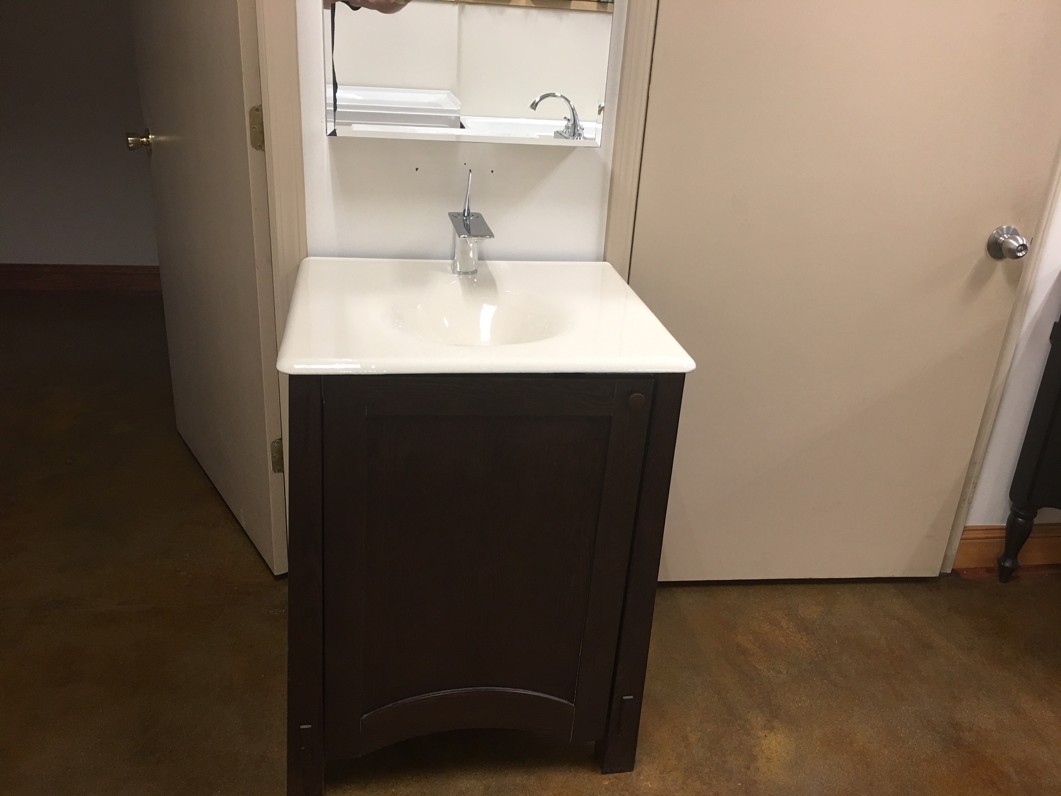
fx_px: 889
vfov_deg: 48.2
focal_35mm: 29
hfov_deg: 61.7
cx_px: 530
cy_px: 398
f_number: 2.2
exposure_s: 1/17
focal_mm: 4.15
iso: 64
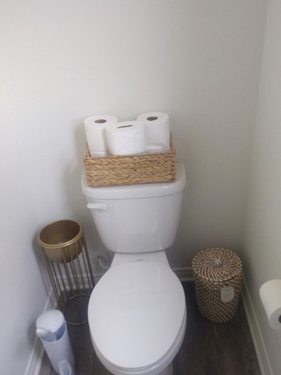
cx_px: 170
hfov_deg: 54.5
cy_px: 194
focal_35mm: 25
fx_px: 271
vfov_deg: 69.4
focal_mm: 3.54
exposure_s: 1/30
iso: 297
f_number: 2
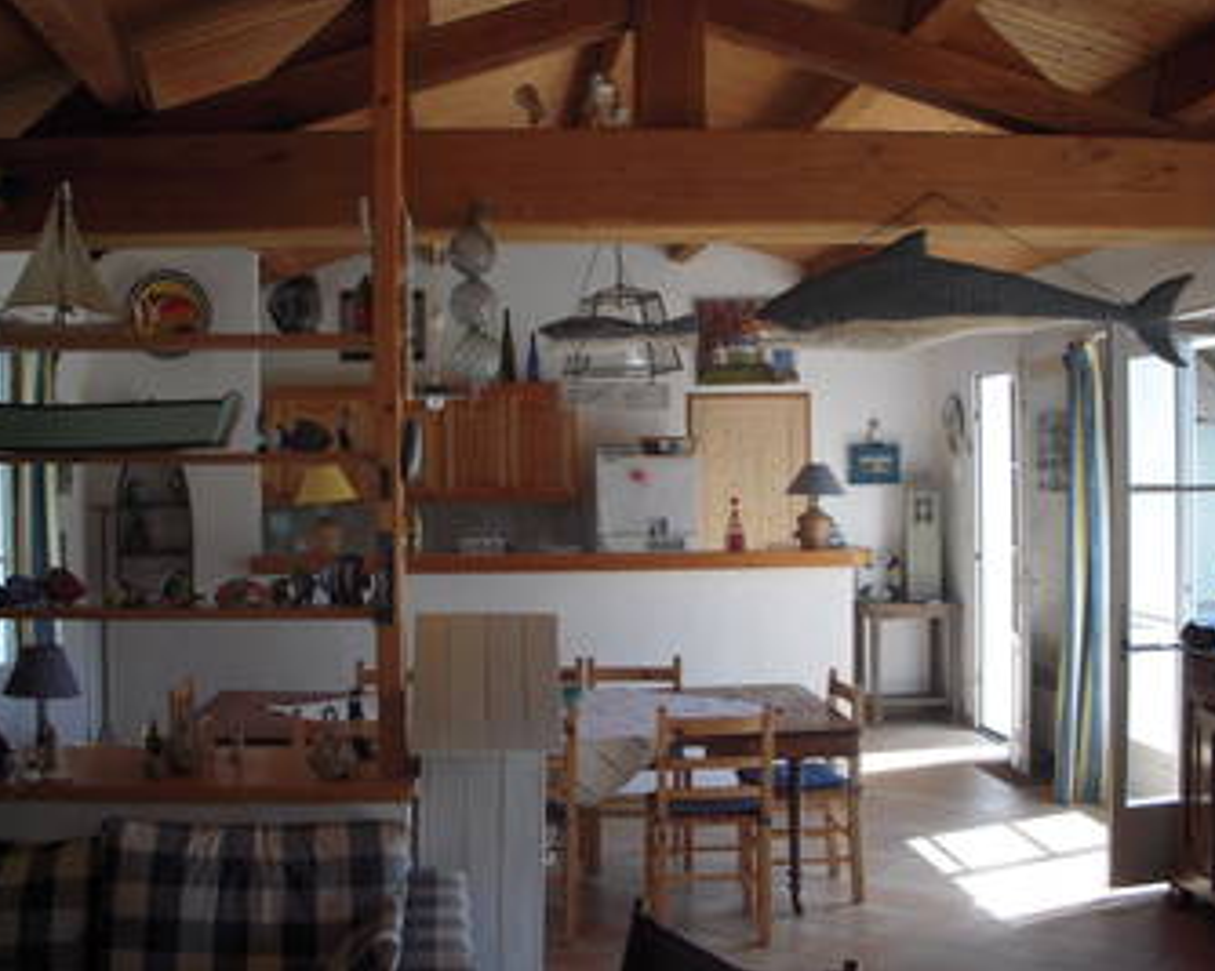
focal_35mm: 40
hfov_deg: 45.8
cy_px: 484
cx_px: 582
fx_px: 1438
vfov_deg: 37.3
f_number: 3.3
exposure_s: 1/125
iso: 125
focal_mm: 6.3
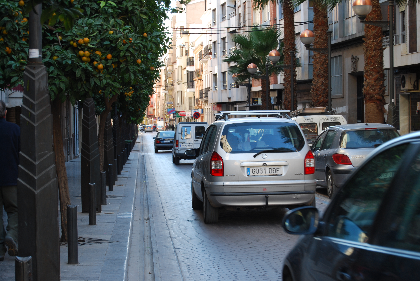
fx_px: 964
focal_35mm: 82
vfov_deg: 16.6
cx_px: 210
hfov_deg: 24.6
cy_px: 140
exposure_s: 1/60
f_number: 5.6
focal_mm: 55
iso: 200
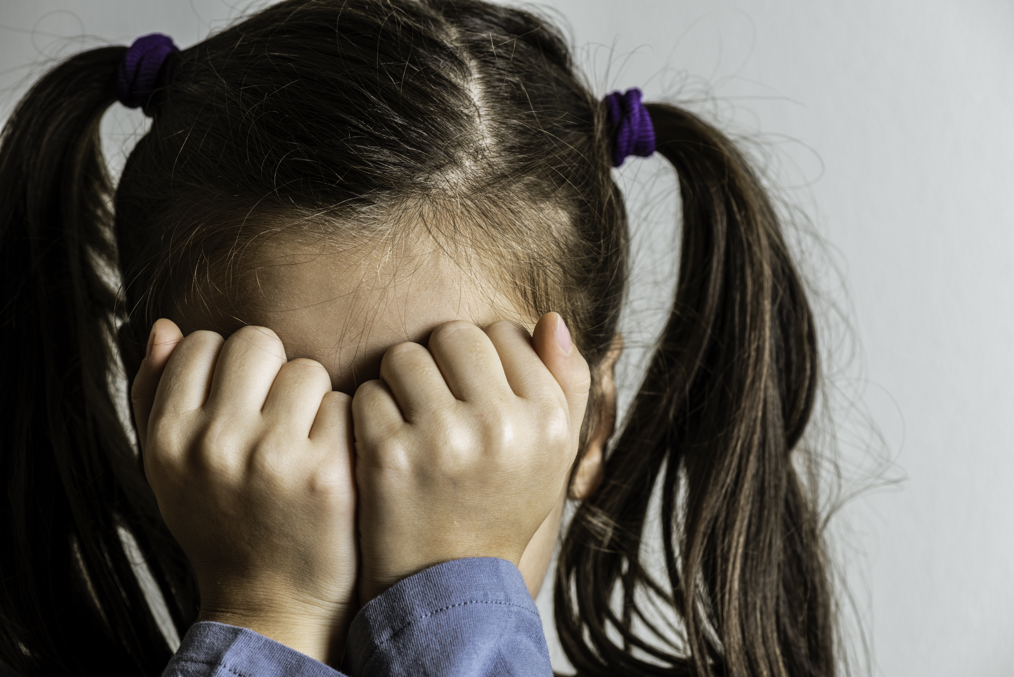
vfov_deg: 13.1
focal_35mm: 105
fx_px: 2958
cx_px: 507
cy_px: 338
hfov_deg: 19.5
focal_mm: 105
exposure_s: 1/100
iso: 100
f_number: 8
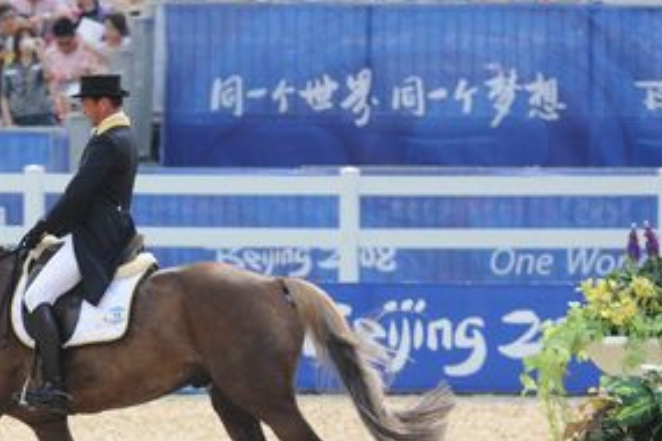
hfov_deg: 3.1
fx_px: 12375
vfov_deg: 2.0
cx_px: -28
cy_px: 325
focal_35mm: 673
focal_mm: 300
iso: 640
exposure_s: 1/2500
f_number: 5
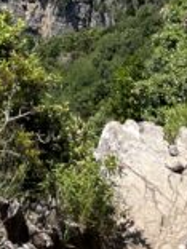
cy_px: -399
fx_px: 1232
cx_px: -110
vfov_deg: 9.8
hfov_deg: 8.5
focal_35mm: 171
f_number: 1.6
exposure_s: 1/3521
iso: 50
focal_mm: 5.1
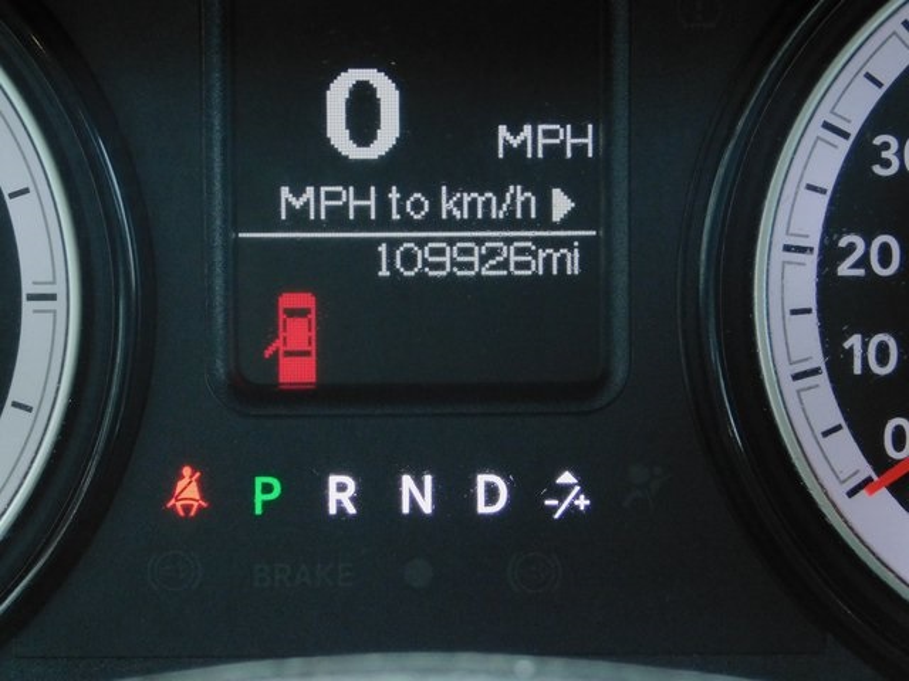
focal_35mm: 336
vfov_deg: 4.4
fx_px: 8823
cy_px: 340
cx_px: 454
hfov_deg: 5.9
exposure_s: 1/60
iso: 560
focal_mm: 59.7
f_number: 5.8
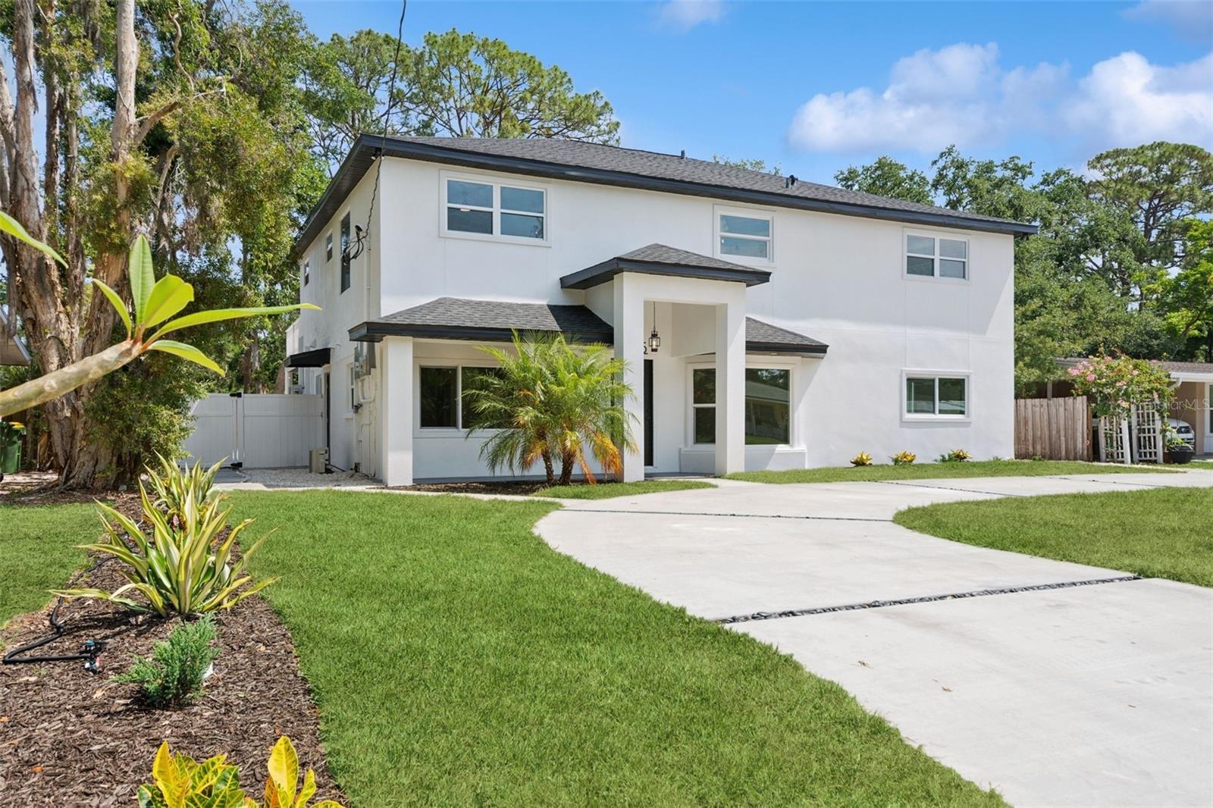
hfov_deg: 67.4
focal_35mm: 27
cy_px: 404
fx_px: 910
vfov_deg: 47.9
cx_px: 606
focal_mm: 18
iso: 200
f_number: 8
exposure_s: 1/200
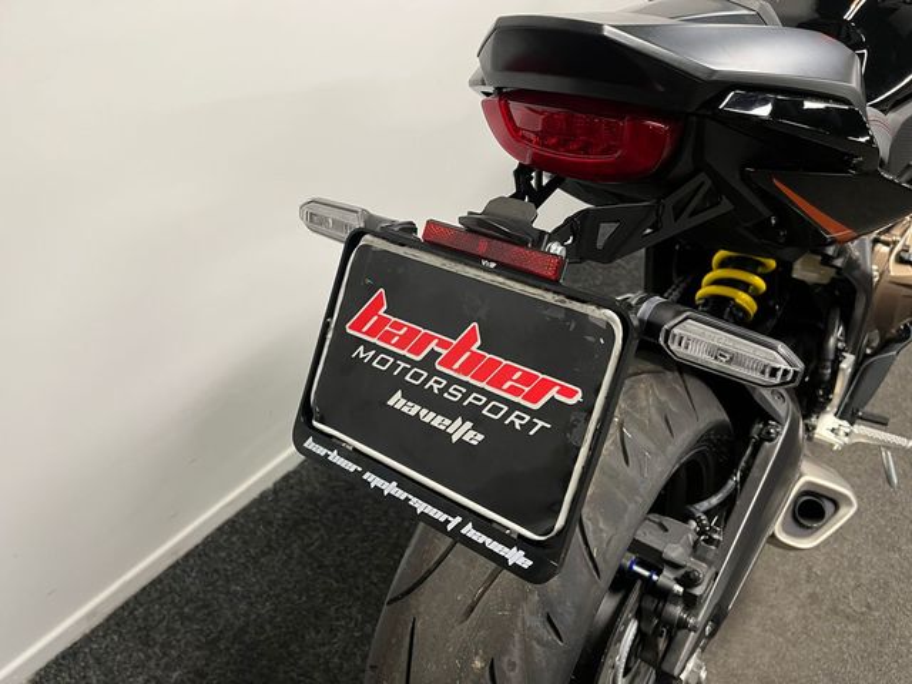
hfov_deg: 67.3
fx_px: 685
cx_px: 456
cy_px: 342
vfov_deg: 53.1
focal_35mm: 26
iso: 125
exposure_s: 1/50
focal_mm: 5.1
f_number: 1.6
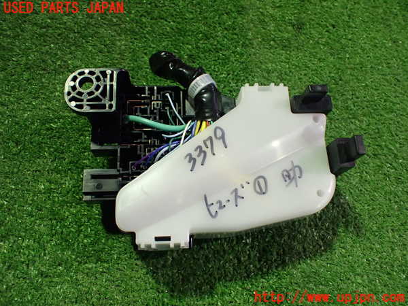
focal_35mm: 30
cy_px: 153
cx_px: 204
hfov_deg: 60.0
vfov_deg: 46.8
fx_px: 354
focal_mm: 5.4
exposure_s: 1/60
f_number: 2.3
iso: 800
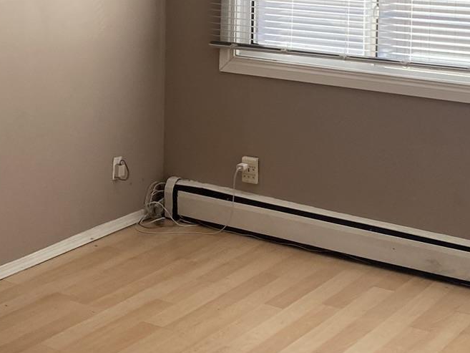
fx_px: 1100
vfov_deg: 17.6
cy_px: -39
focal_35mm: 81
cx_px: 173
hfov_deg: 24.0
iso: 32
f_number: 1.8
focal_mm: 4.25
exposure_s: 1/318
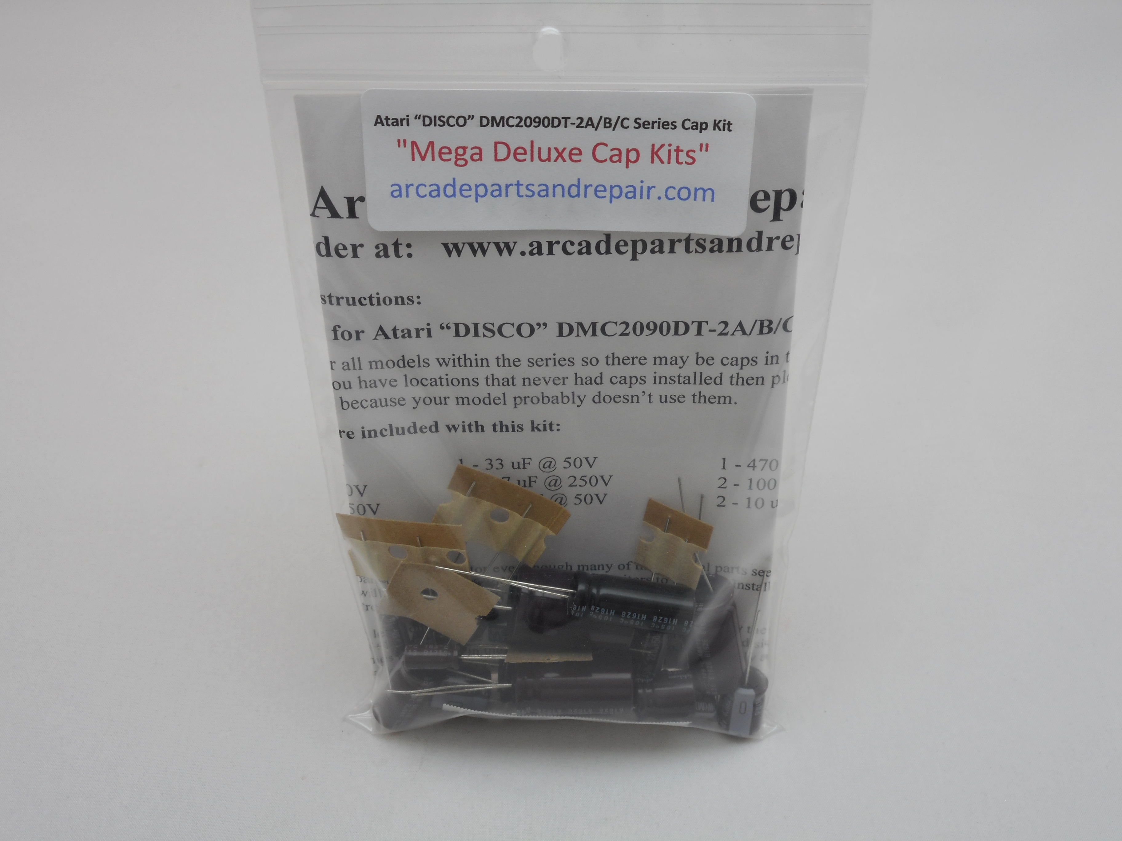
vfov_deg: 32.9
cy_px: 420
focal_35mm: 44
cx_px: 561
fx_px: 1426
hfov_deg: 42.9
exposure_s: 1/30
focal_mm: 7.9
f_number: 4.7
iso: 80
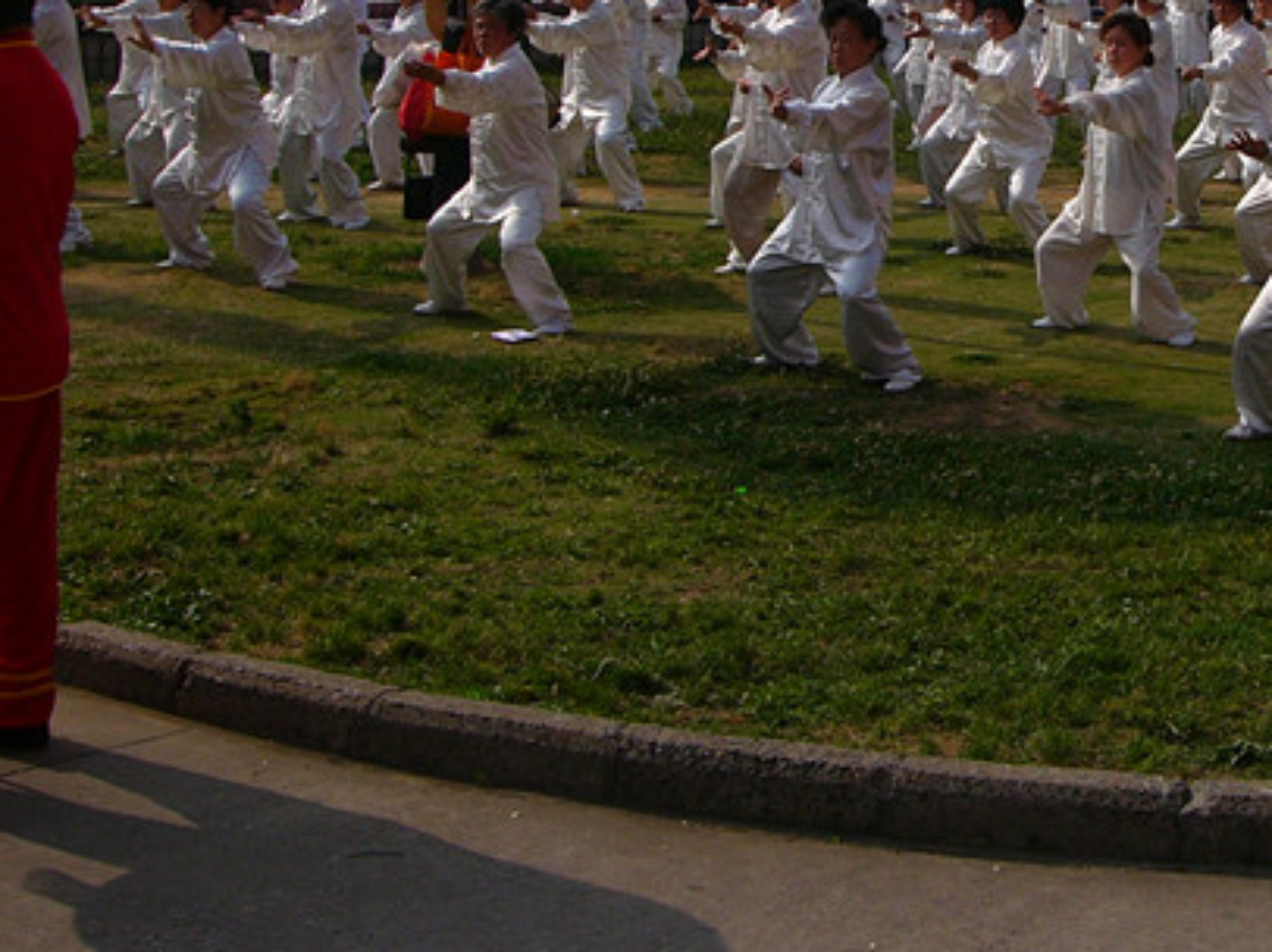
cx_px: 1024
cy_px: 64
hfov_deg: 26.9
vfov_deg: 20.2
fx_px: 2607
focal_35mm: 71
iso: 50
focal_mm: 6
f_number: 4
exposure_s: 1/1000
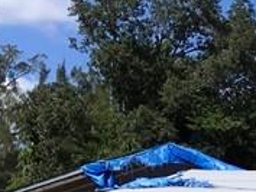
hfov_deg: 10.0
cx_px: 654
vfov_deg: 8.7
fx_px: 1243
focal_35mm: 168
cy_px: 269
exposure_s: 1/1923
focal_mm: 4.15
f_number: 2.2
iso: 25
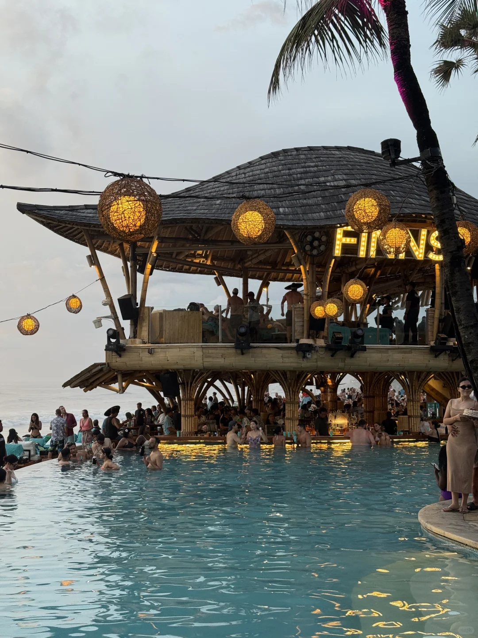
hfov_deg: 30.3
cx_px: 239
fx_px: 884
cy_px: 319
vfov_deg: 39.7
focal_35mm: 48
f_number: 1.78
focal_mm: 6.76
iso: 80
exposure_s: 1/50
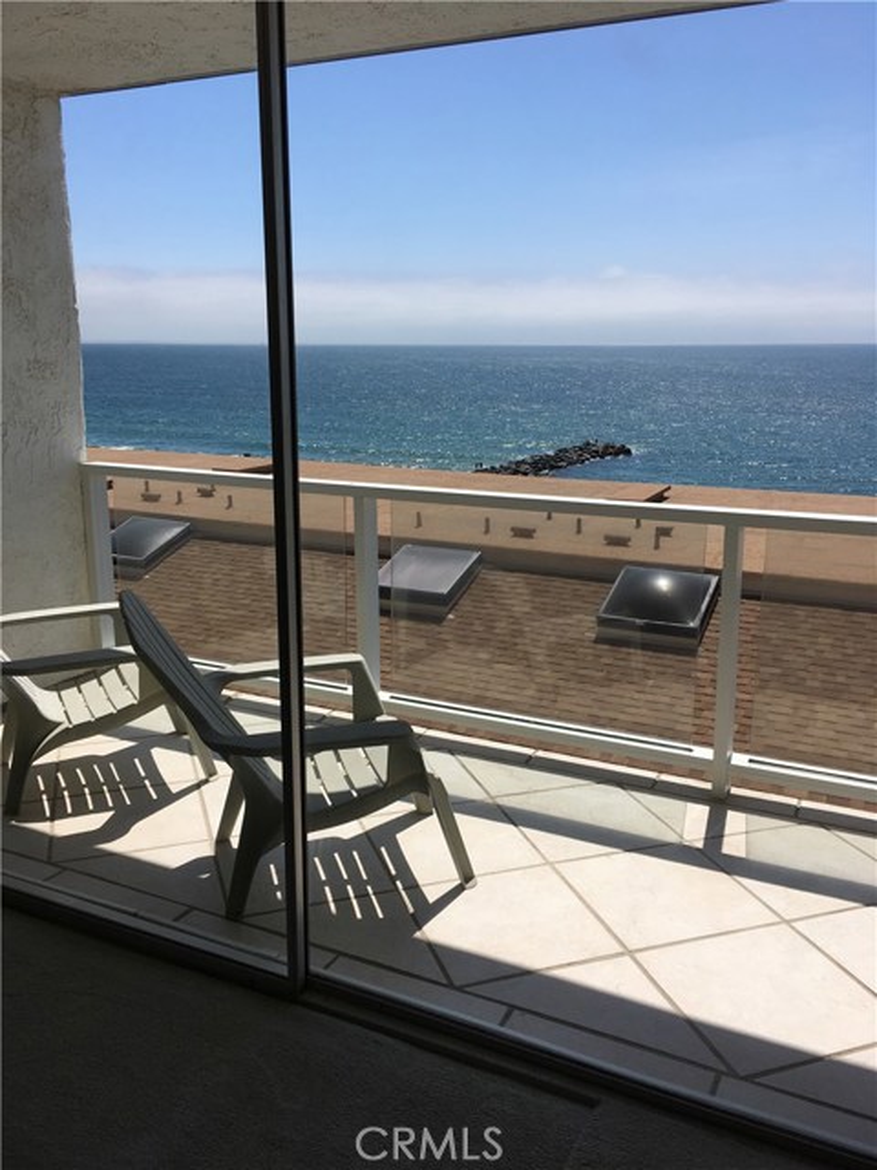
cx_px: 438
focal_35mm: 29
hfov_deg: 48.2
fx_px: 980
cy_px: 585
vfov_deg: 61.7
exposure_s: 1/2564
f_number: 2.2
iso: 25
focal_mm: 4.15
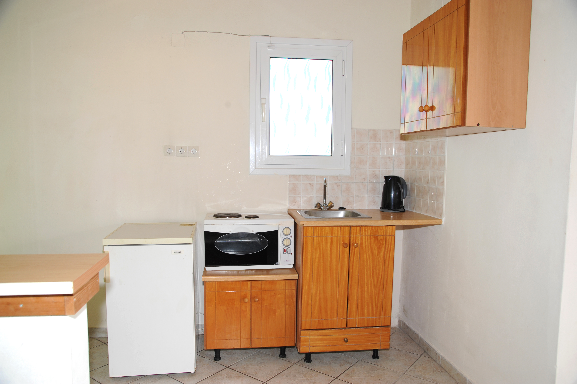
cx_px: 288
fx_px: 432
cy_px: 192
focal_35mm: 27
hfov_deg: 67.4
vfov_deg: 47.9
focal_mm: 27
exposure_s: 1/80
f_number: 6.3
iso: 500
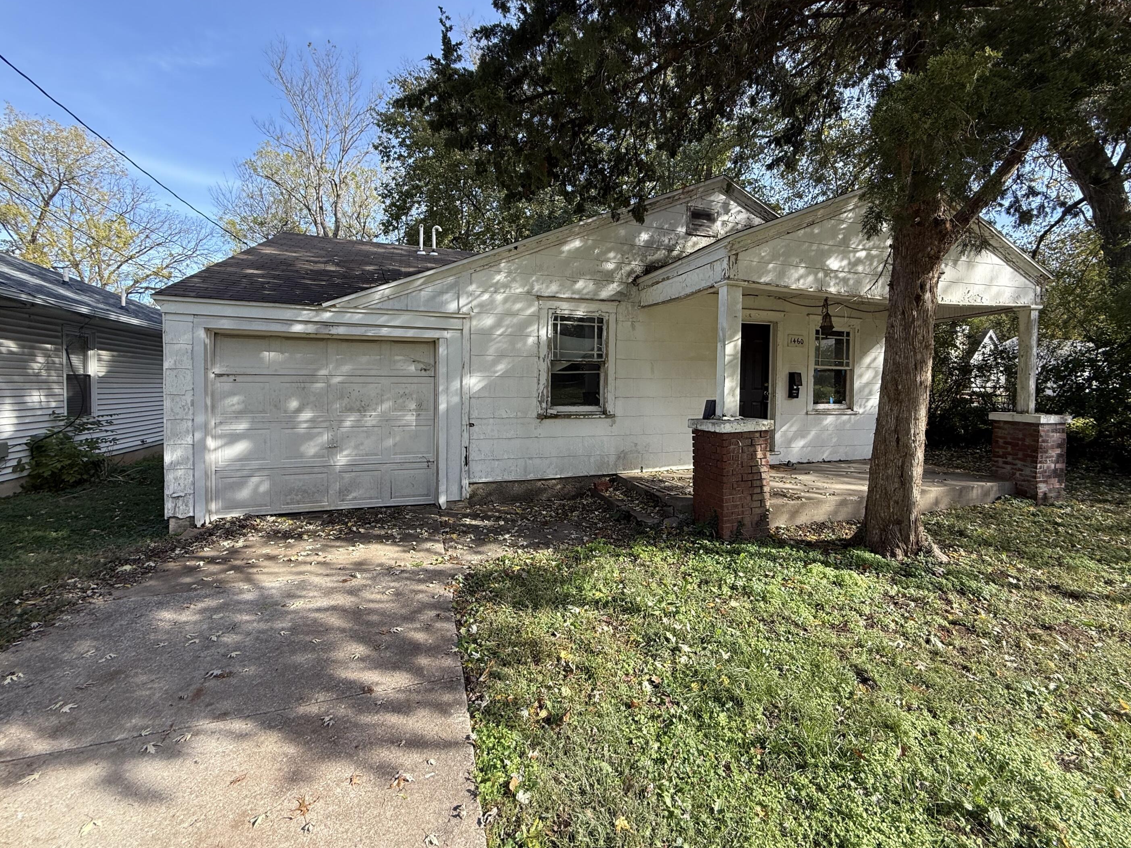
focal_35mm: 15
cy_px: 398
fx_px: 490
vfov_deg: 81.7
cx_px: 586
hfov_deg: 98.1
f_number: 2.2
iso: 50
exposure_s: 1/436
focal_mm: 2.22
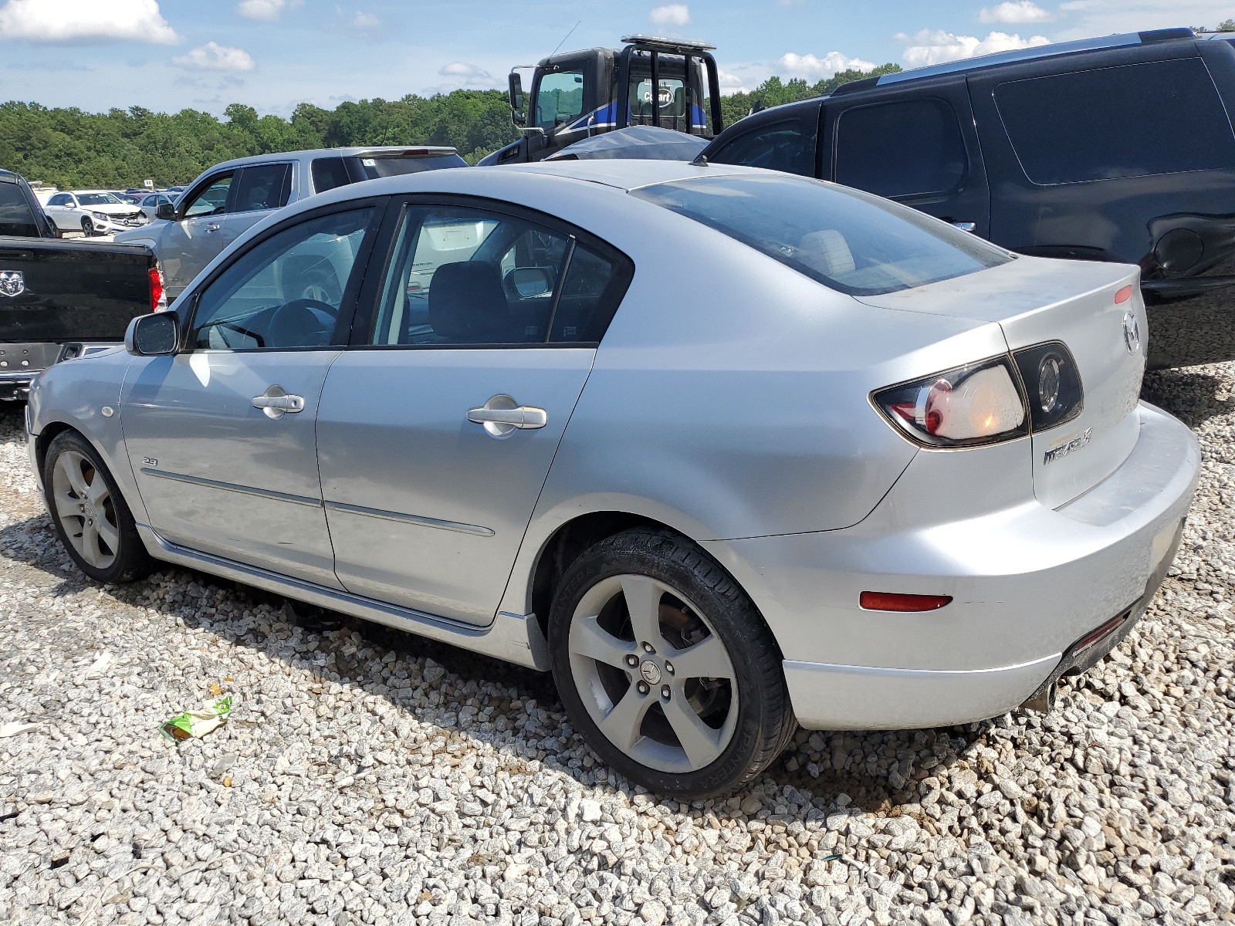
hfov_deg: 67.3
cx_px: 618
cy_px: 463
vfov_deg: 53.1
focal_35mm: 26
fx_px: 928
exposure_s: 1/3333
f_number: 1.5
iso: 50
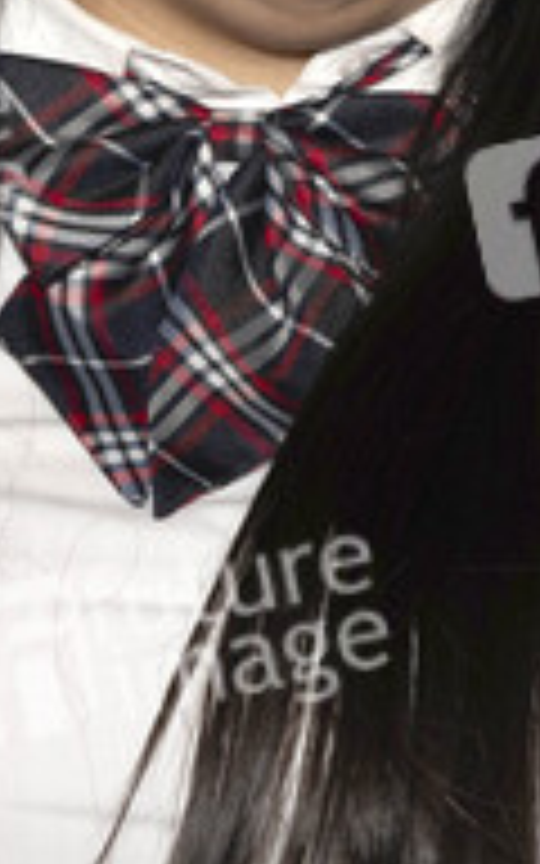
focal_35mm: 254
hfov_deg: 5.2
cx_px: 288
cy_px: -32
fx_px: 5981
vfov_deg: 8.2
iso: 800
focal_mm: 120
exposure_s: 1/200
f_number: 5.6
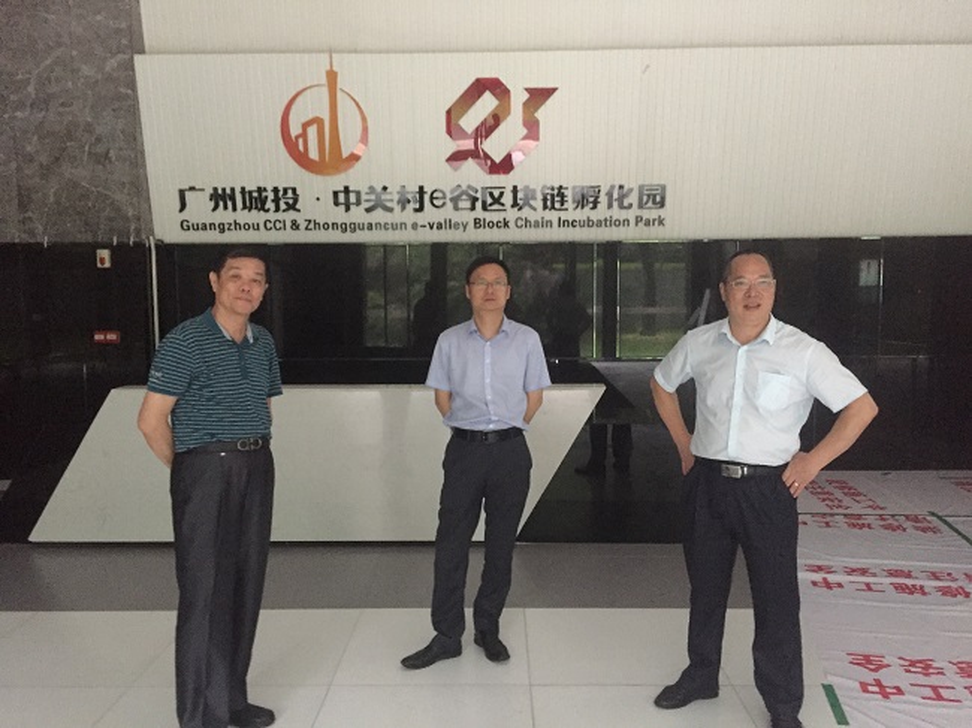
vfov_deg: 48.2
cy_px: 364
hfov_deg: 61.7
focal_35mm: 29
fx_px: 814
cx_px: 486
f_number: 2.2
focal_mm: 4.15
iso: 640
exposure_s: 1/17
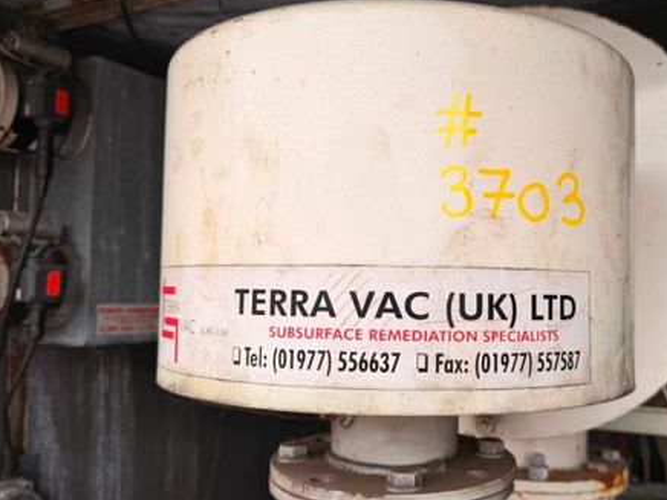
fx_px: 636
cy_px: 260
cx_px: 408
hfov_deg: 54.8
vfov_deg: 42.9
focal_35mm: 33
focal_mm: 6.76
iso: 80
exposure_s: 1/121
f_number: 1.78
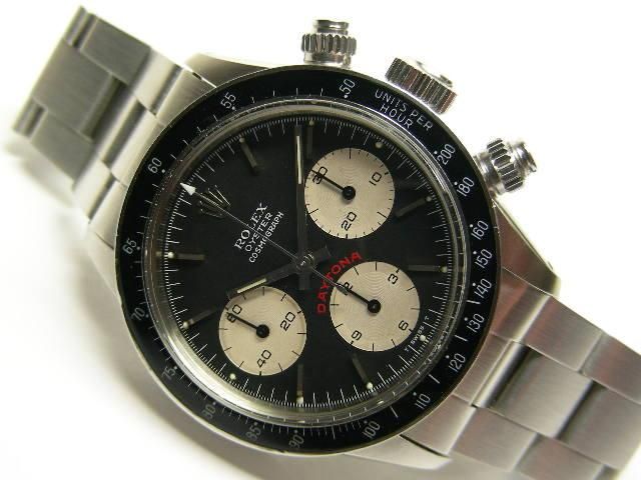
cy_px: 240
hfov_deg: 24.7
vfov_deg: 18.7
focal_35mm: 79
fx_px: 1463
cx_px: 320
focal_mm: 13.2
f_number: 3.5
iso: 50
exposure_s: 1/28.3
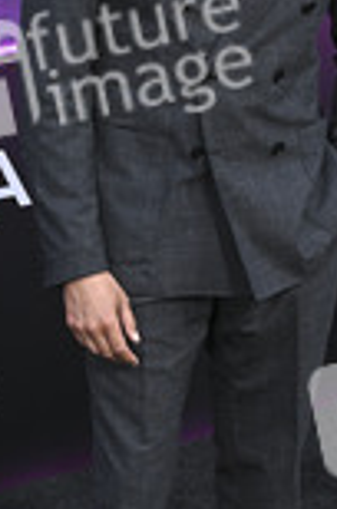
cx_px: 178
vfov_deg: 16.8
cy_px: 235
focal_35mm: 122
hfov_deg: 11.2
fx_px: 1721
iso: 1600
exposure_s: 1/320
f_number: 5
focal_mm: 47
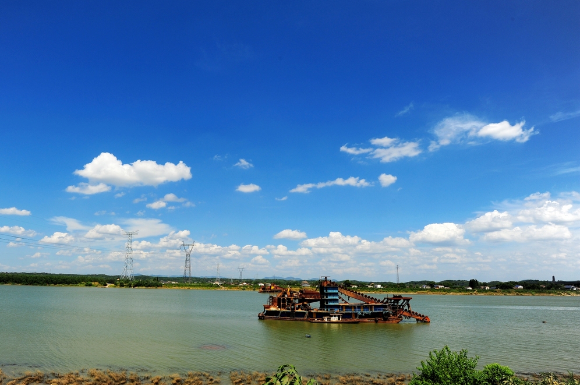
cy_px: 192
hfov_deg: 96.8
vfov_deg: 73.6
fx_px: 257
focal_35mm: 16
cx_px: 290
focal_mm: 16
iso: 200
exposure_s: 1/500
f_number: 11
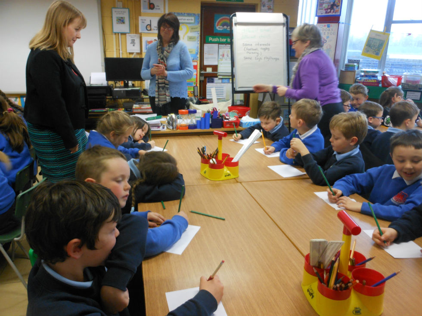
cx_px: 211
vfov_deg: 49.7
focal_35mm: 28
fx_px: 341
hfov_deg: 63.4
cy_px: 158
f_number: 3.7
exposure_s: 1/30
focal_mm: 5
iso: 250
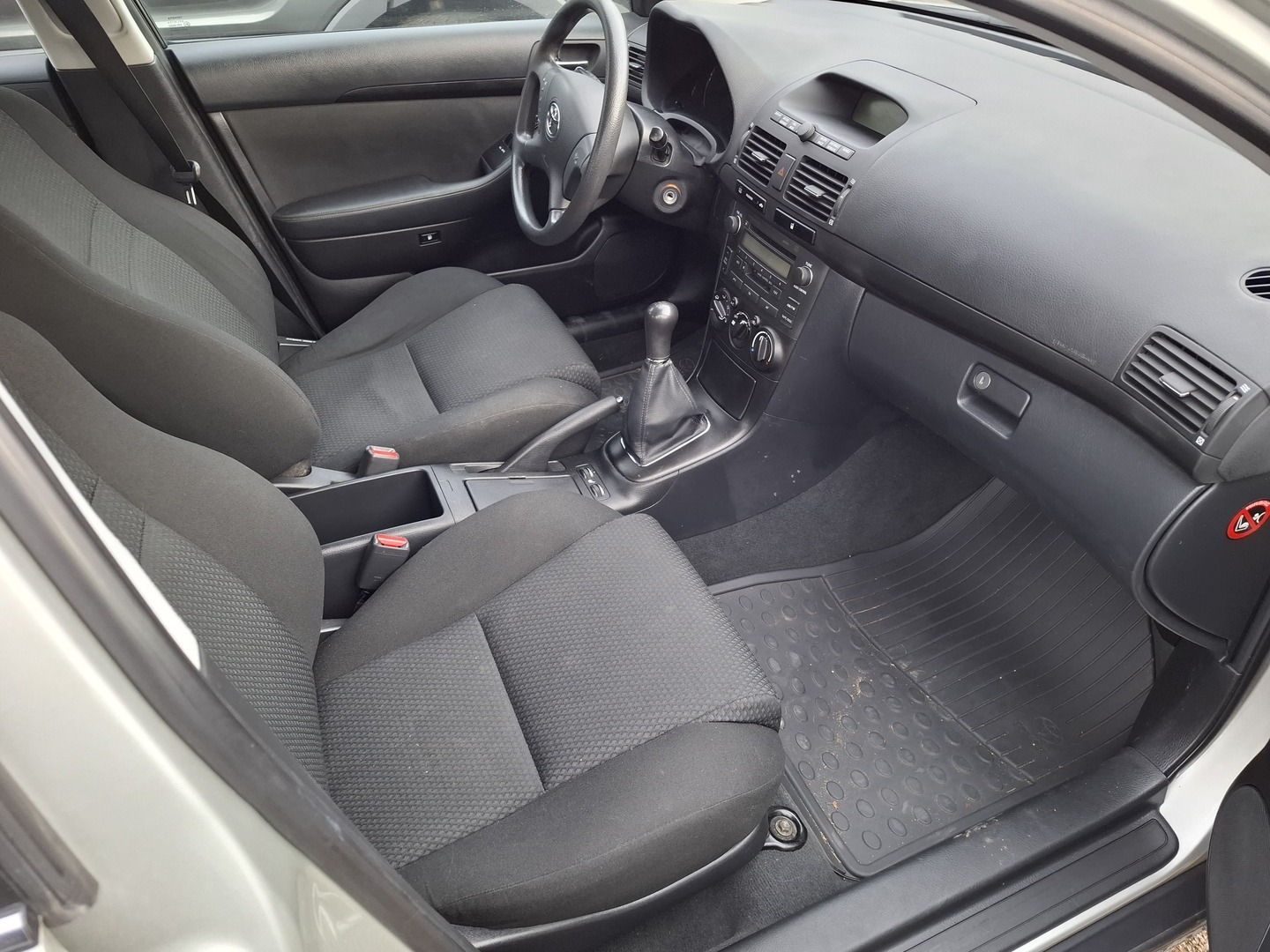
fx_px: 844
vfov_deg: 58.9
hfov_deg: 73.9
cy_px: 476
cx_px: 635
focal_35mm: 23
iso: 250
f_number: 1.8
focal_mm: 5.54
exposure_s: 1/100
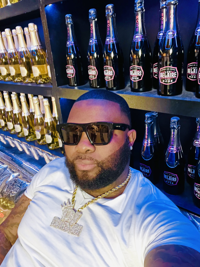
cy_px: 134
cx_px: 100
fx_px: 231
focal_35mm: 30
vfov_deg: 60.0
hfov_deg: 46.8
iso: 640
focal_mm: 2.71
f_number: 2.2
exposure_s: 1/15
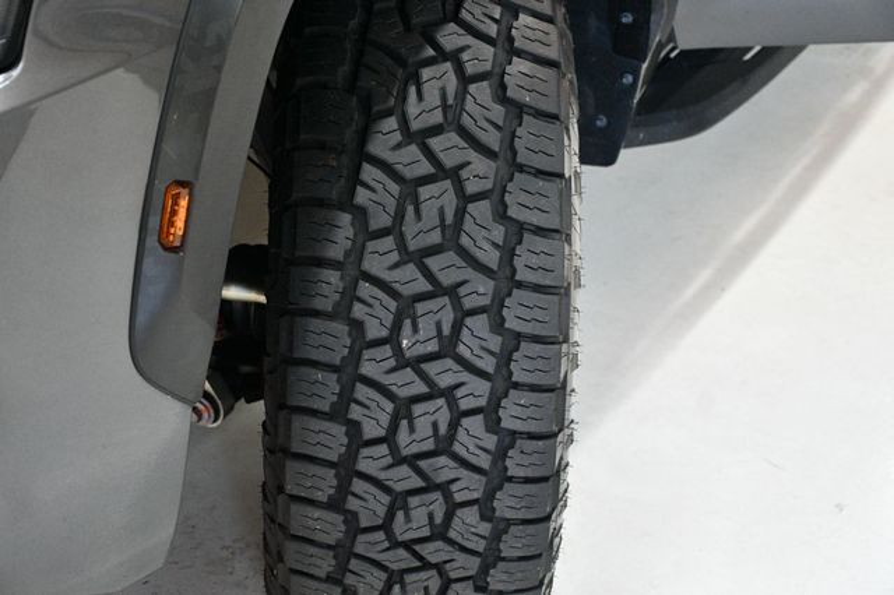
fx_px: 1787
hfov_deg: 28.1
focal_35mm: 72
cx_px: 447
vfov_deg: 18.9
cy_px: 298
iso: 3200
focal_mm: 48
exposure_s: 1/100
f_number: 4.5
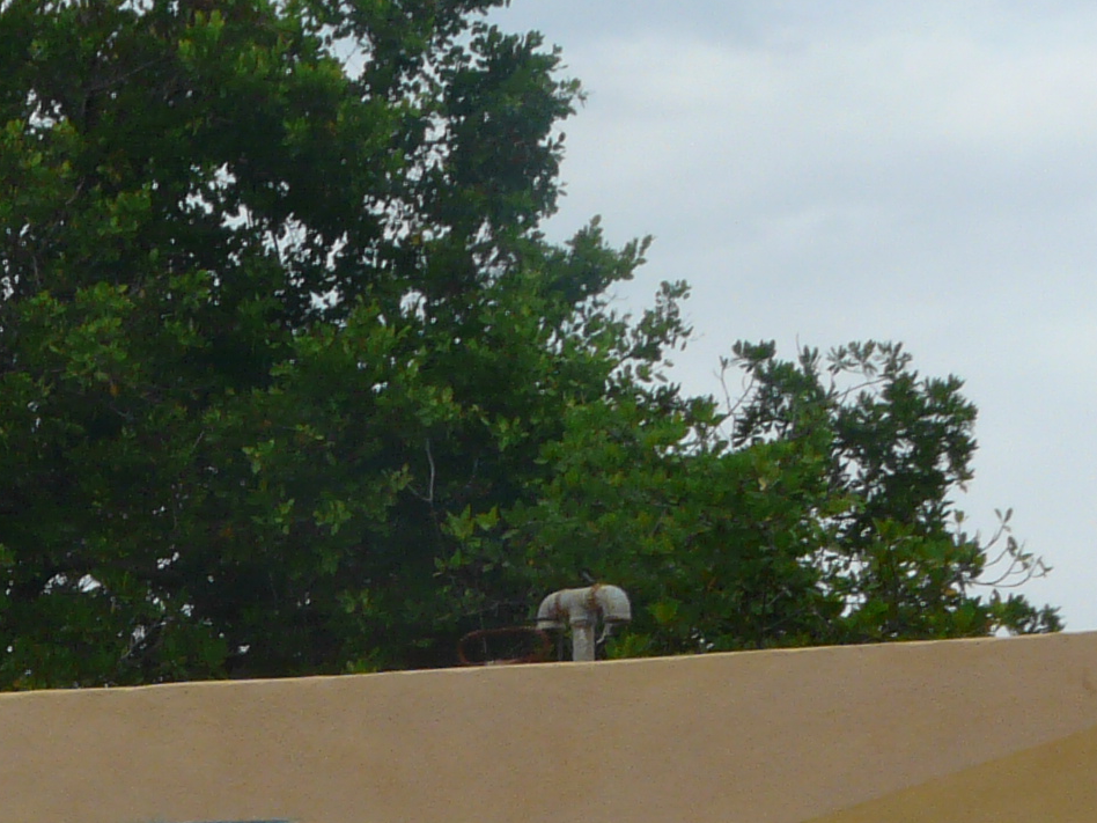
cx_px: -570
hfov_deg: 9.2
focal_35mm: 210
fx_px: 6655
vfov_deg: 7.0
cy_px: 1262
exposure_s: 1/320
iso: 100
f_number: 5.6
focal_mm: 10
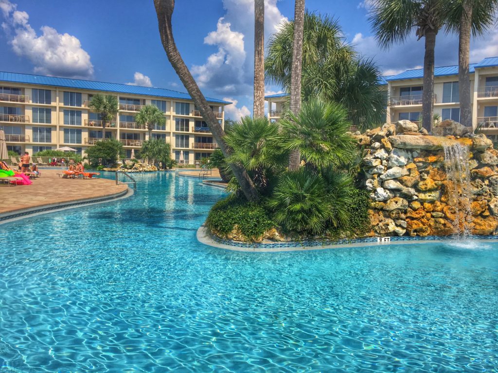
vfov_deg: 48.2
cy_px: 186
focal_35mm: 29
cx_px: 249
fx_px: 417
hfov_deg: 61.7
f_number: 2.2
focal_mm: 4.15
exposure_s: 1/2849
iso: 25
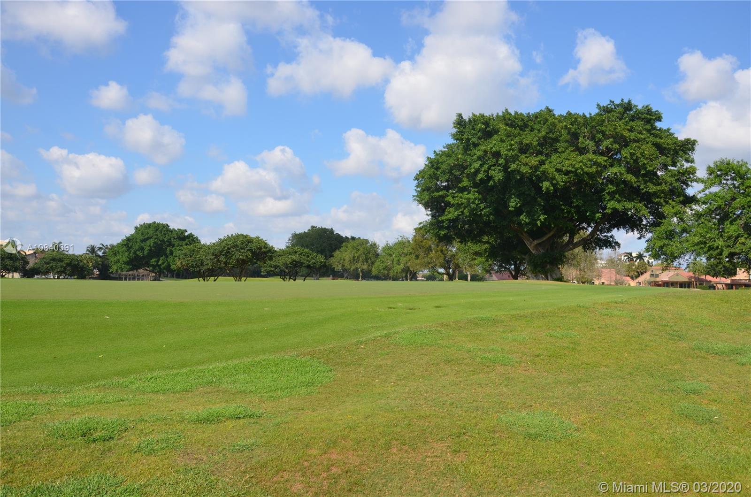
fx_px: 656
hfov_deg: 59.6
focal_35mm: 32
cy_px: 248
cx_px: 376
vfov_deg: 41.5
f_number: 8
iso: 100
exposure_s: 1/250
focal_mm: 21
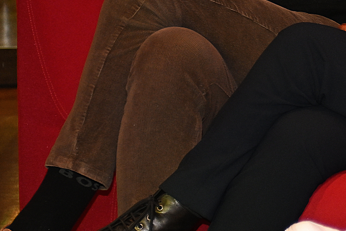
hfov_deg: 7.1
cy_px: 30
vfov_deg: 4.9
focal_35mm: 283
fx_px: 2719
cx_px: 638
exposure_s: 1/60
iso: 640
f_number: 2.8
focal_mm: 56
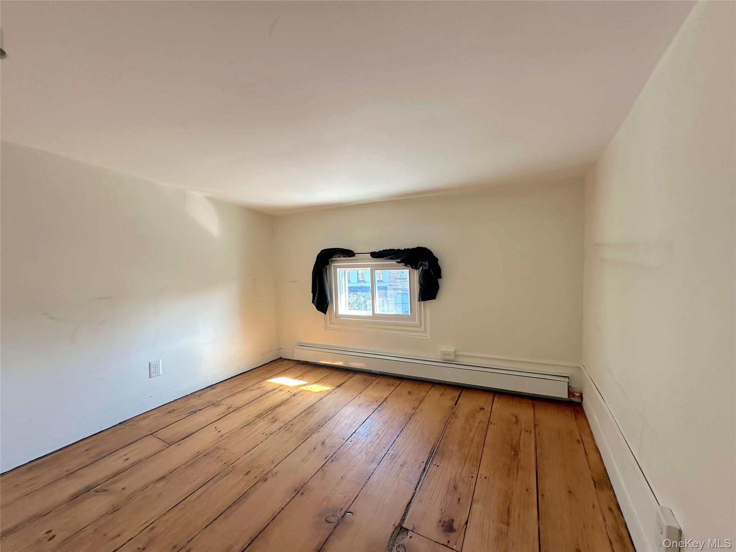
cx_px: 368
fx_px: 298
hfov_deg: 102.1
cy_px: 276
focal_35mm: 14
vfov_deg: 85.7
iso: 160
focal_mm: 2.22
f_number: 2.2
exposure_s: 1/99
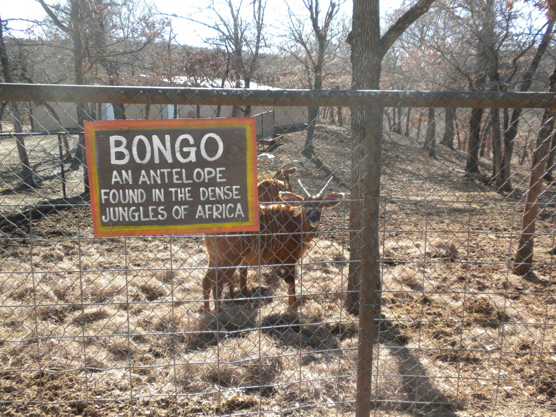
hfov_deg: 50.1
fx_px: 594
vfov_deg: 38.7
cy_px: 208
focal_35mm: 37
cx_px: 278
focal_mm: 6.6
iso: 192
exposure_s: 1/511
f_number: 3.5
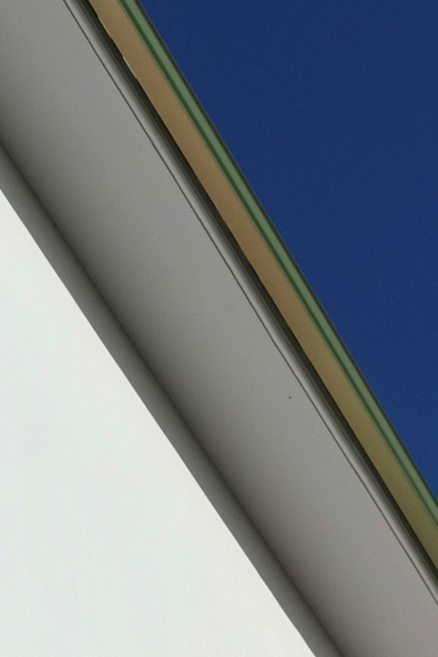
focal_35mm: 162
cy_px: 226
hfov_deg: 8.2
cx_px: -292
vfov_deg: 12.7
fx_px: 2958
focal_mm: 17.49
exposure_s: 1/800
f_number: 4
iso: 125
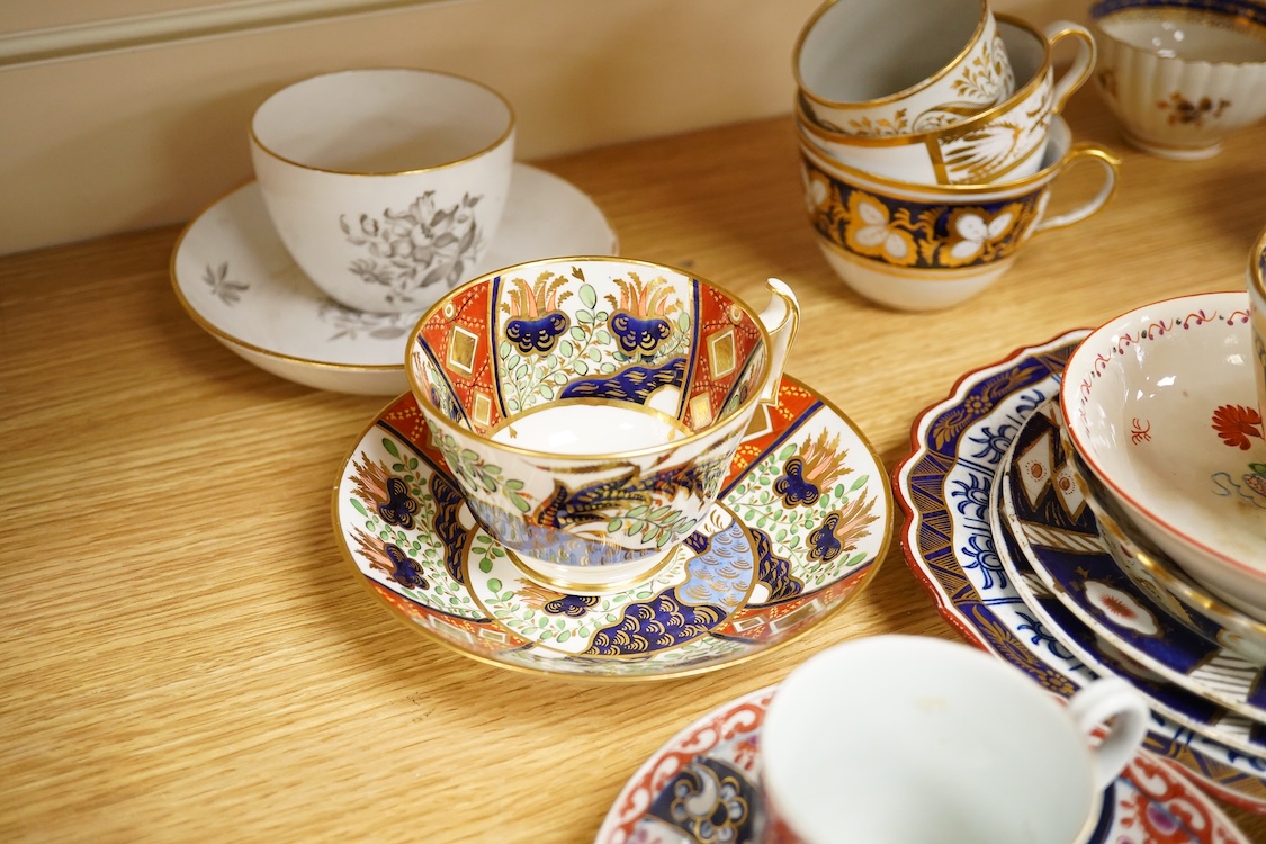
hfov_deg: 43.6
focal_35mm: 45
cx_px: 633
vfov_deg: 29.9
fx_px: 1582
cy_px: 422
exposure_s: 1/160
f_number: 6.3
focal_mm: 30
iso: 2500
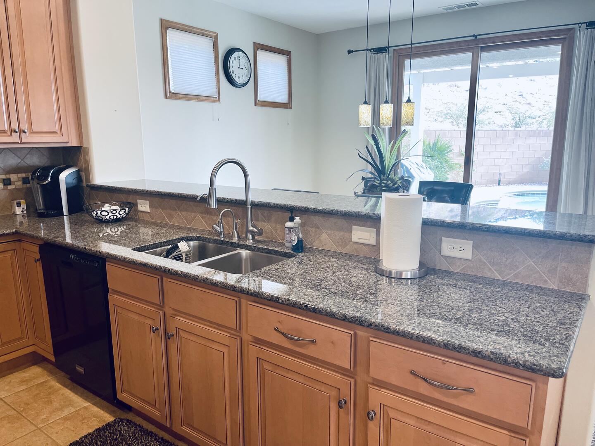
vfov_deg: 53.1
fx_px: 447
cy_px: 223
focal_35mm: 26
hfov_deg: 67.3
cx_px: 298
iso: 125
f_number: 1.6
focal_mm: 5.1
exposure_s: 1/120
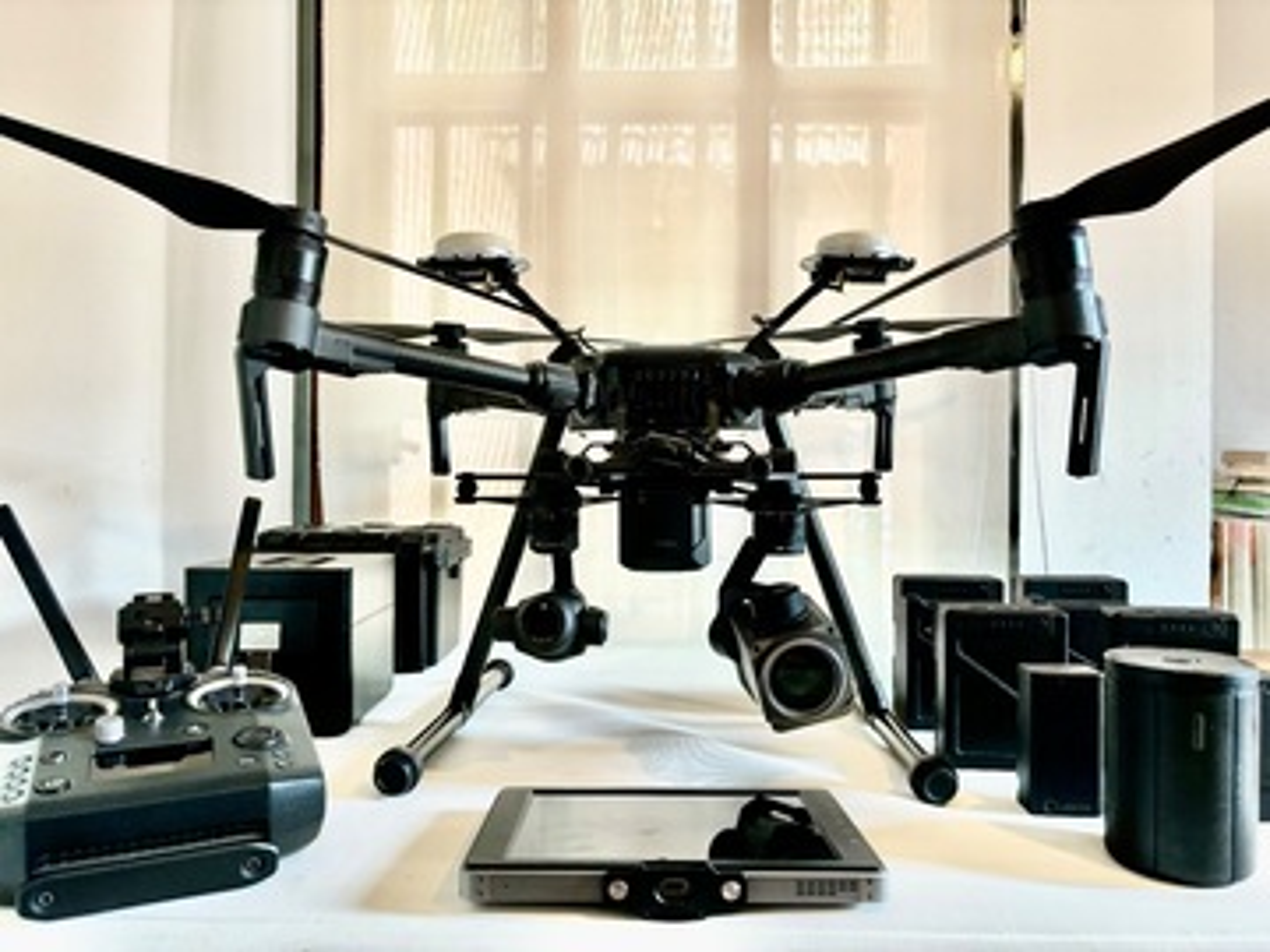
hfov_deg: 67.3
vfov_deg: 53.1
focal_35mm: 26
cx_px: 635
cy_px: 476
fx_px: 954
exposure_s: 1/60
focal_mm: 5.96
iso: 160
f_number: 1.6
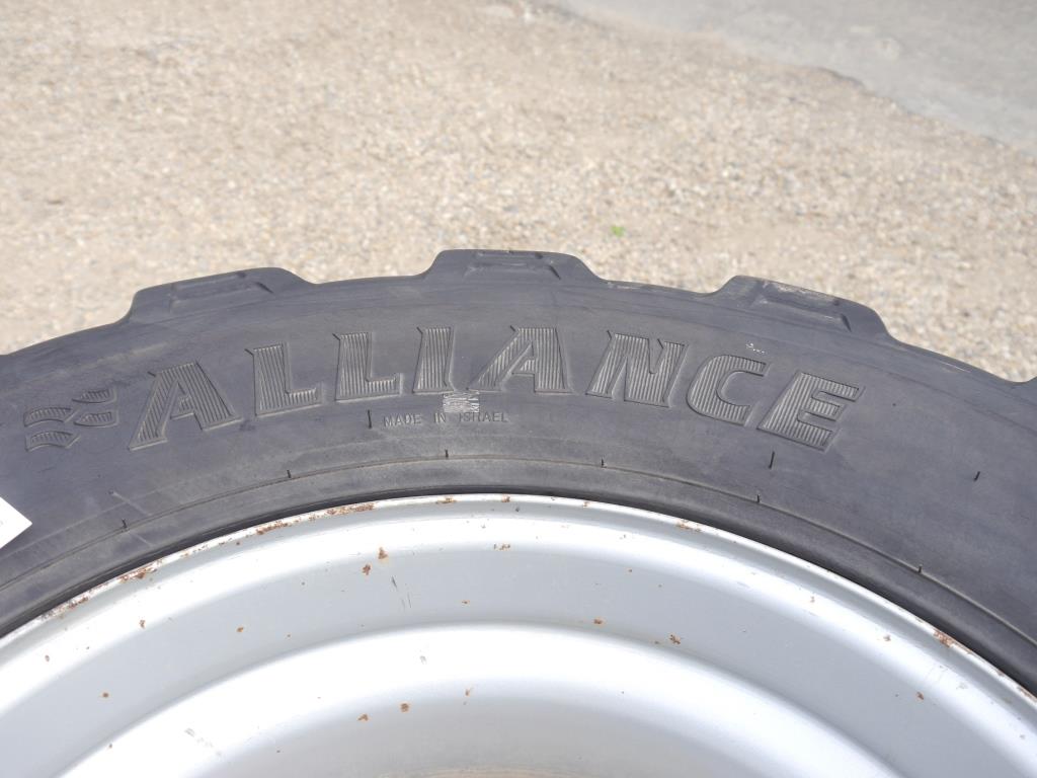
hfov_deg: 54.0
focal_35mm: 34
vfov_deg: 41.8
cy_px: 389
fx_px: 1019
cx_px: 518
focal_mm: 17
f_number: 5
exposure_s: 1/200
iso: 160
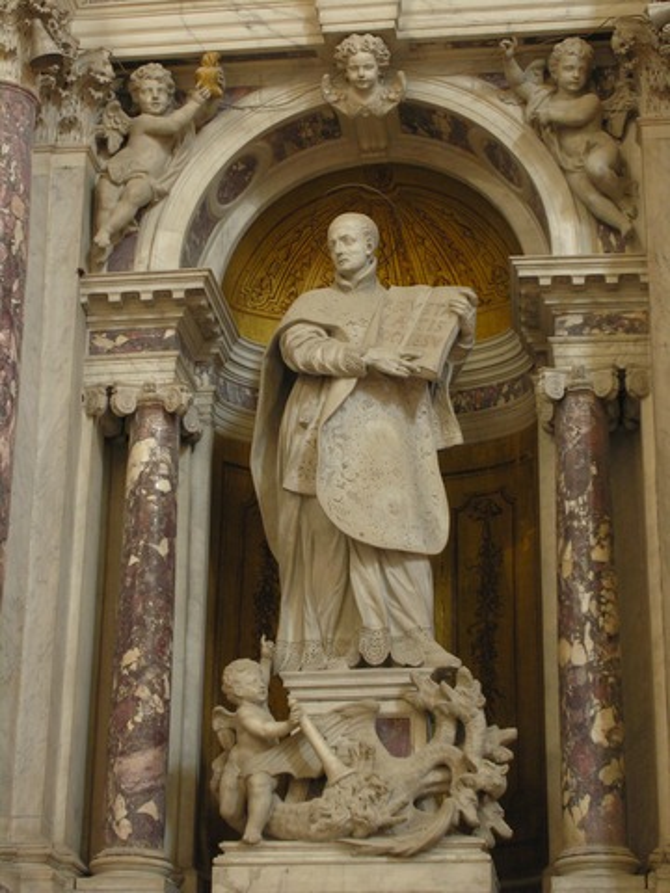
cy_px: 446
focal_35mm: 79
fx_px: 2039
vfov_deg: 24.7
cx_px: 335
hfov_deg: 18.7
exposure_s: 1.95
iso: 200
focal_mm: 20.1
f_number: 4.7
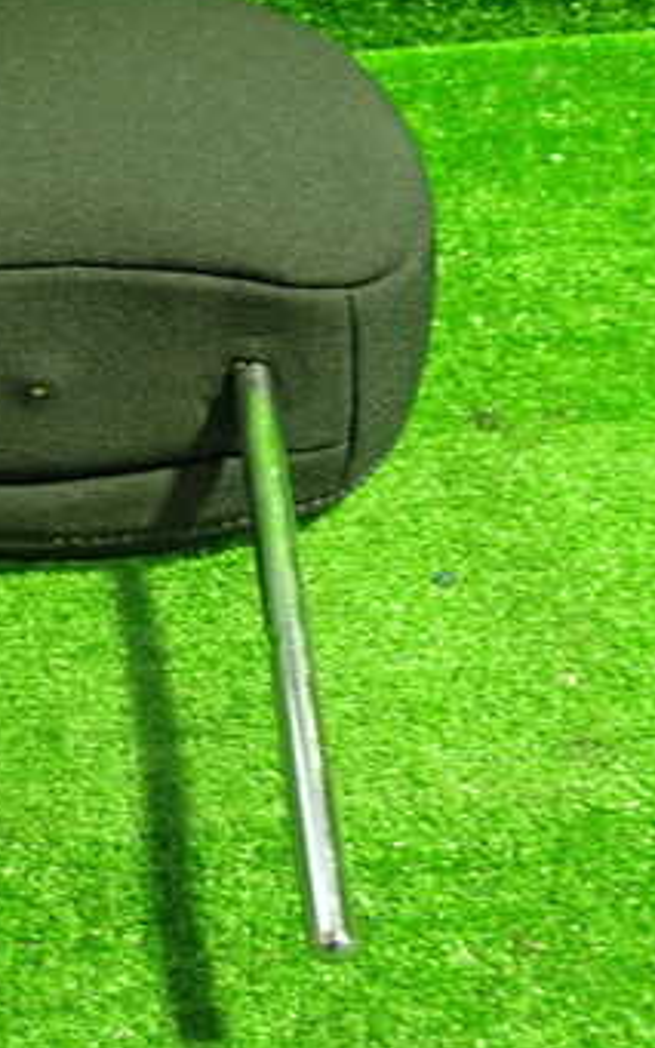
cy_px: 452
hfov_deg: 22.4
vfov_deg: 36.2
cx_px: 37
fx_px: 1600
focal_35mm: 56
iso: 640
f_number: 2.3
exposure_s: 1/30
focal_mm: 5.4
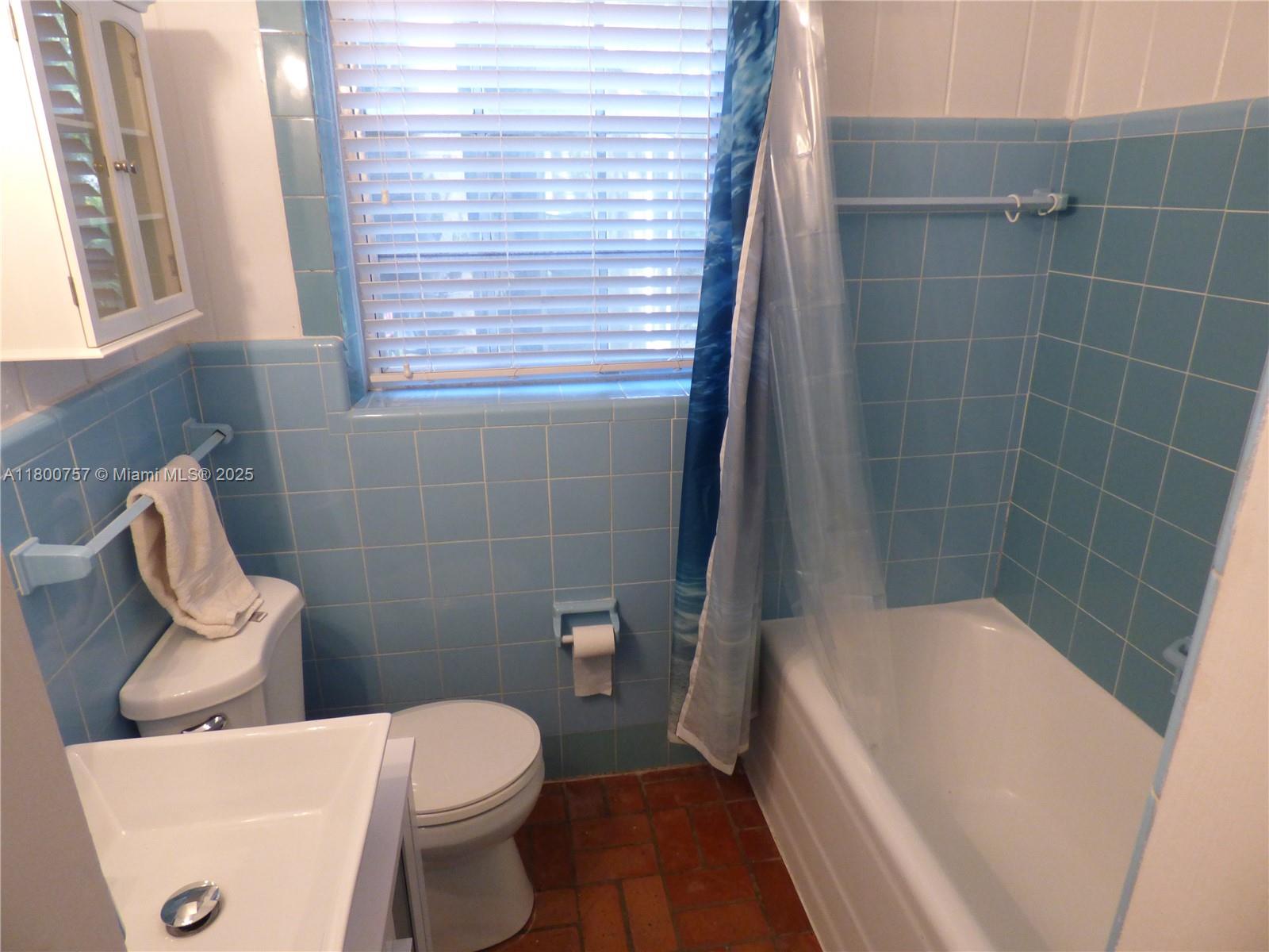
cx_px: 634
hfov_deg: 81.7
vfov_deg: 66.0
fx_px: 733
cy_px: 476
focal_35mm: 20
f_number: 2.8
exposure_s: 1/30
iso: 400
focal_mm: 3.58
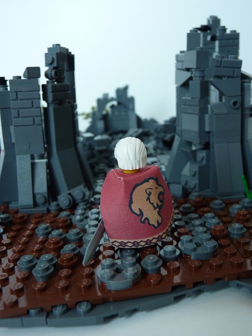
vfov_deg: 51.4
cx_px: 126
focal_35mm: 36
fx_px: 349
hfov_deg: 39.7
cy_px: 168
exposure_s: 1/30
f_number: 3
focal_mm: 6.4
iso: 320
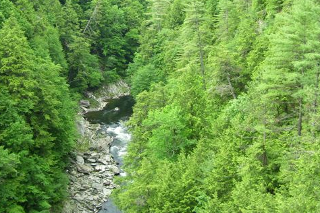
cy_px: 66
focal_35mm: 52
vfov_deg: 25.8
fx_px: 462
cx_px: 109
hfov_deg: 37.8
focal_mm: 6
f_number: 2.7
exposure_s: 1/125
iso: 80
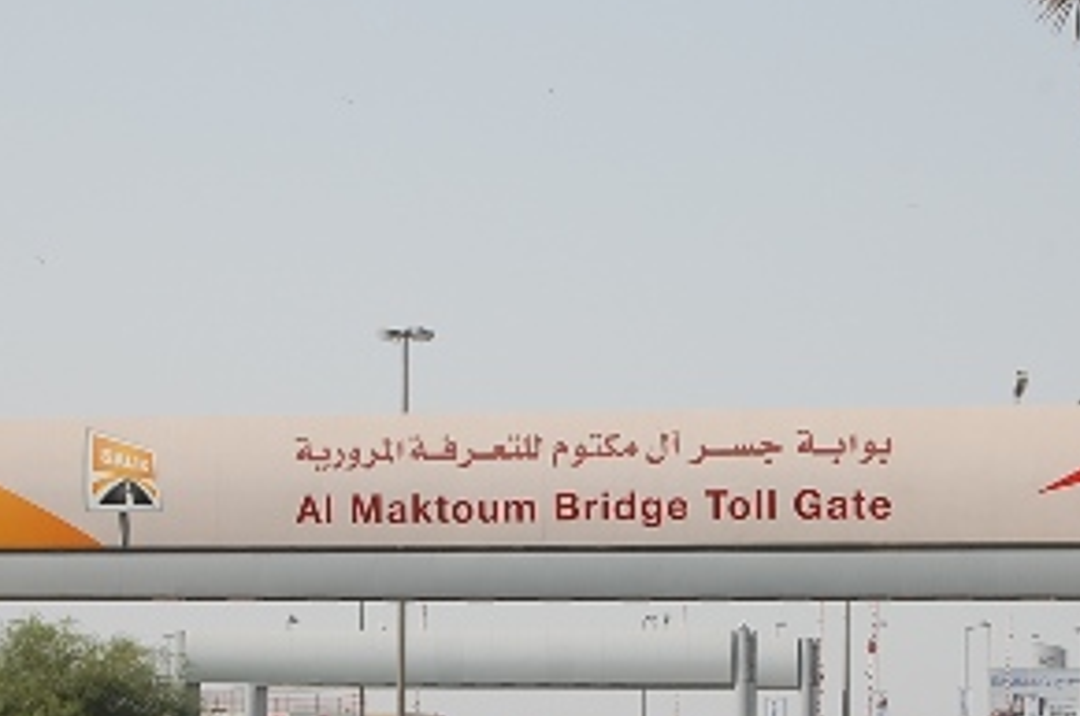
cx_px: 627
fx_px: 3953
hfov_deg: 15.5
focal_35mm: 132
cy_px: 512
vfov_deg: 10.3
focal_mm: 50
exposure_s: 1/500
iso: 200
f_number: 11
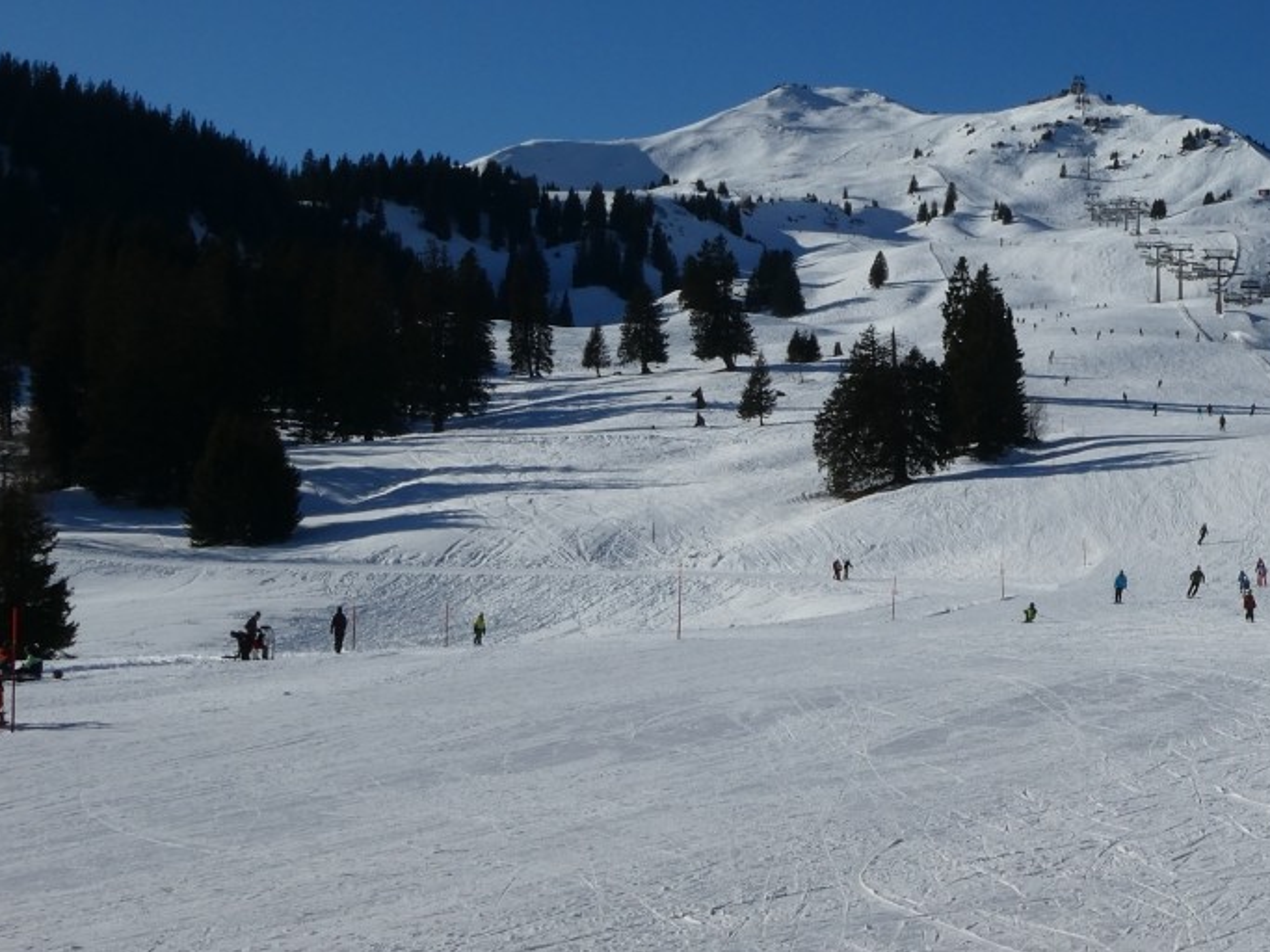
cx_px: 1041
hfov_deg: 29.1
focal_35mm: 65
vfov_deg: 22.6
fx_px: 2384
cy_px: 420
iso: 80
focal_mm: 6.7
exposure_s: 1/1000
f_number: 6.3
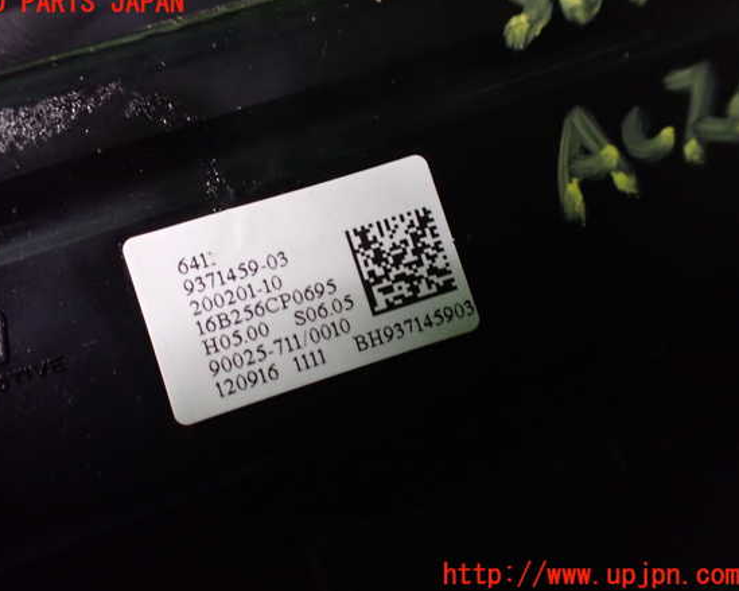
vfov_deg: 45.8
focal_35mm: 32
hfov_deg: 55.6
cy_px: 289
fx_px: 700
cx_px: 343
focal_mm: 5.4
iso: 1250
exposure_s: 1/30
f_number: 2.3
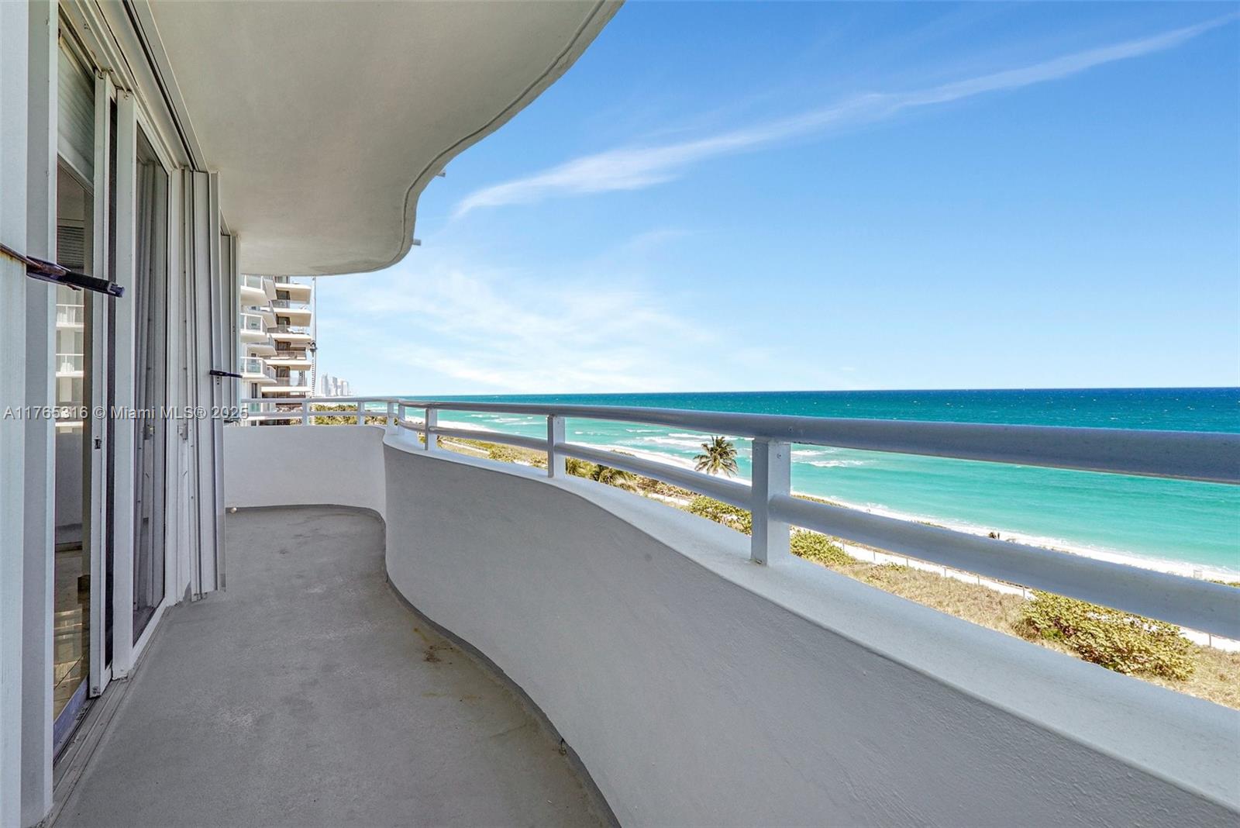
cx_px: 620
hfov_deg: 95.0
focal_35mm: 16
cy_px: 414
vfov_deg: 72.1
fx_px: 569
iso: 640
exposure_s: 1/400
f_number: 16
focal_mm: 16.5
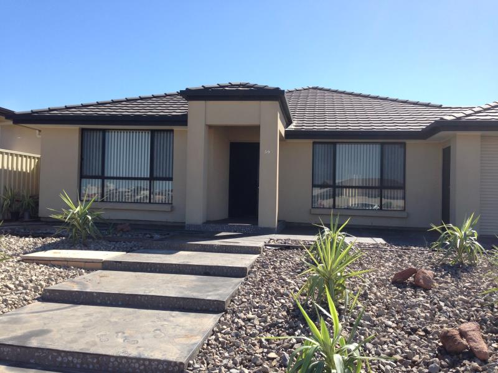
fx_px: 475
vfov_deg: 42.9
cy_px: 186
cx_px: 249
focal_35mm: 33
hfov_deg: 55.4
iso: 50
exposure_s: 1/1063
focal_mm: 4.12
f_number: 2.4
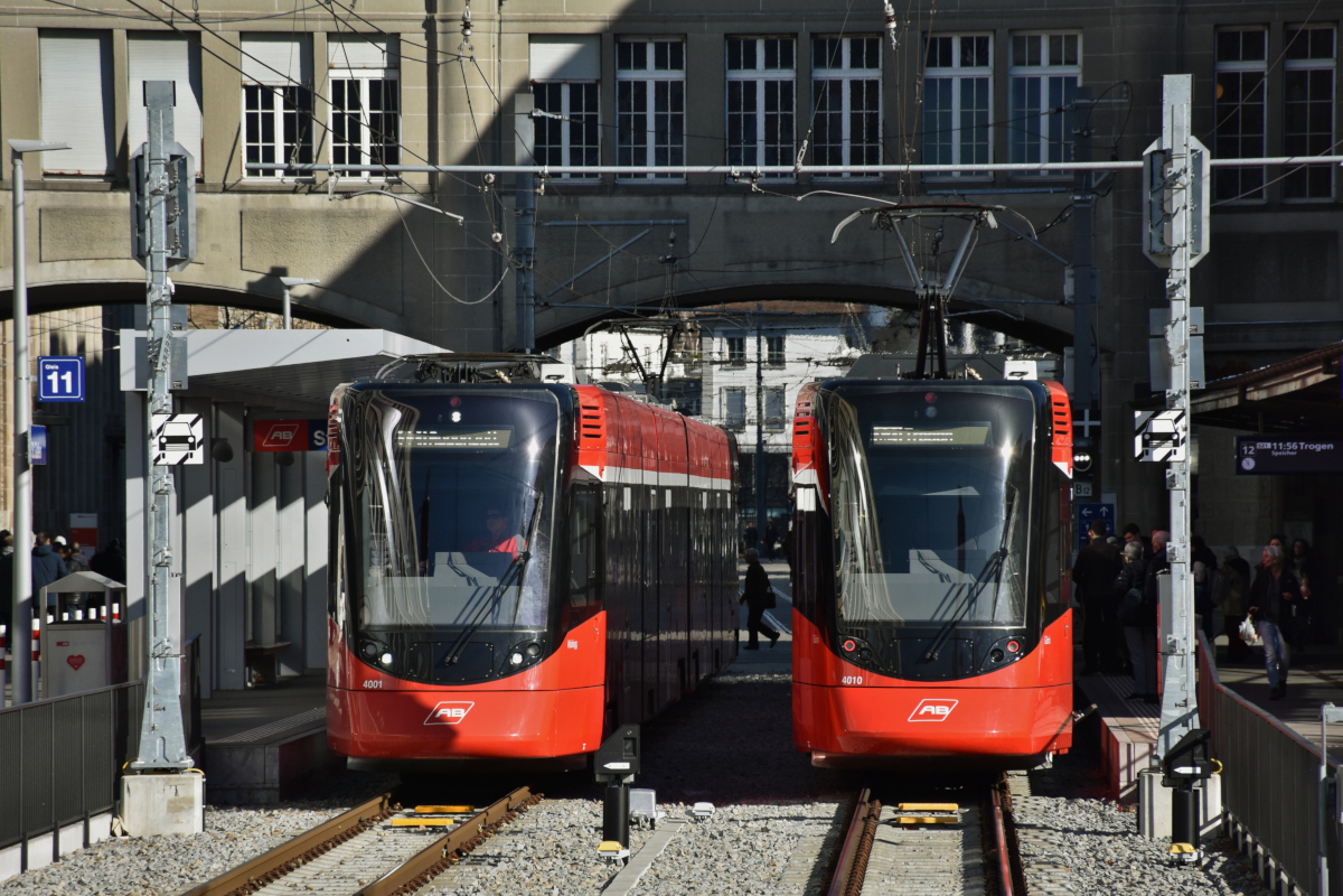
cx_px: 672
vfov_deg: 6.5
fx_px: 7834
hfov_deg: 9.8
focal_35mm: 210
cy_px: 448
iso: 400
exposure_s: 1/1600
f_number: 6.3
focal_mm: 140
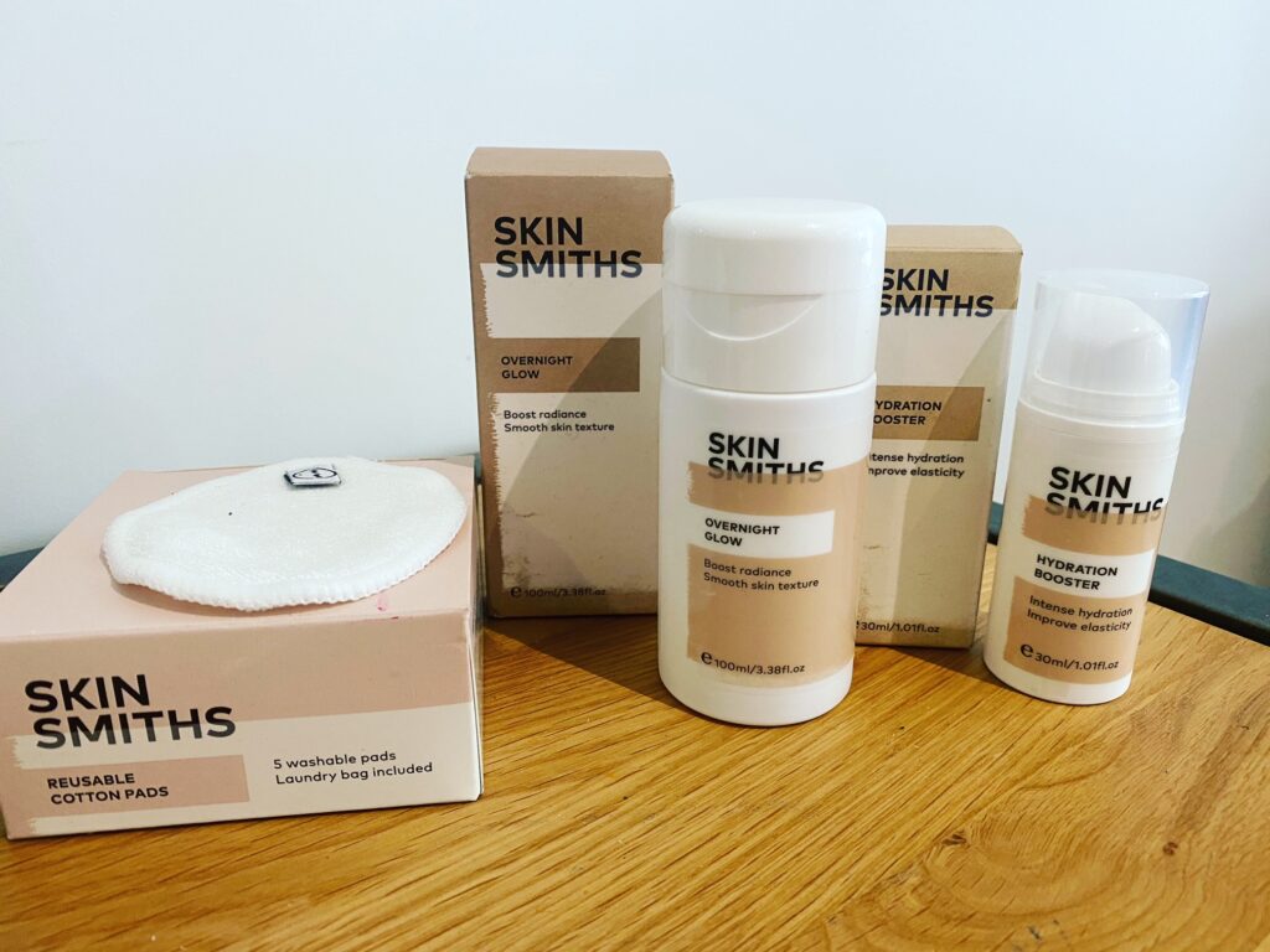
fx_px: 954
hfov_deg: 67.3
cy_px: 476
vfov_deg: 53.1
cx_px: 635
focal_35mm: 26
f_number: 1.8
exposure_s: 1/50
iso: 160
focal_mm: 4.25
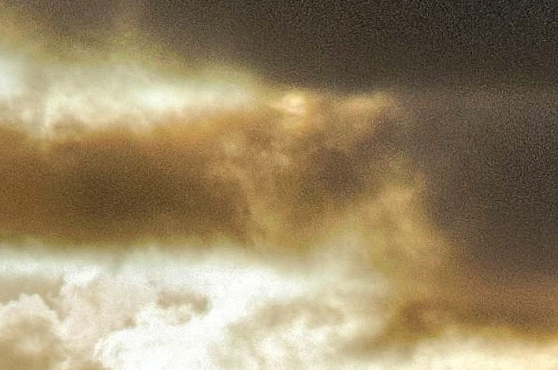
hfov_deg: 1.7
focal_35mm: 1226
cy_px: 601
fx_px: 18977
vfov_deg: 1.1
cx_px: 299
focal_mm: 135
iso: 500
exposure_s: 1/2500
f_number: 13
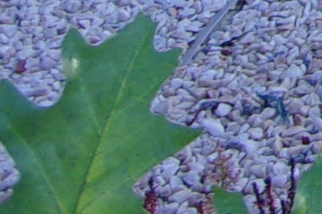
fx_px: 1752
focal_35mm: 196
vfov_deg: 6.1
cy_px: -559
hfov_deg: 8.5
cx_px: 1028
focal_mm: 5.1
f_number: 3.9
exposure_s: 1/240
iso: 80
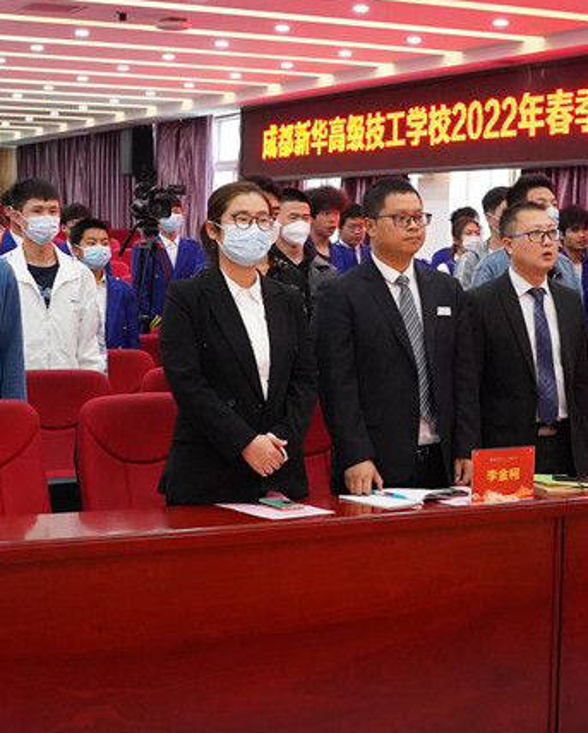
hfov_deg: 22.1
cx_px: 410
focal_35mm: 69
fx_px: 1499
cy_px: 351
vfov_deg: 27.5
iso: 8000
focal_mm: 28
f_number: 5.6
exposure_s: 1/250
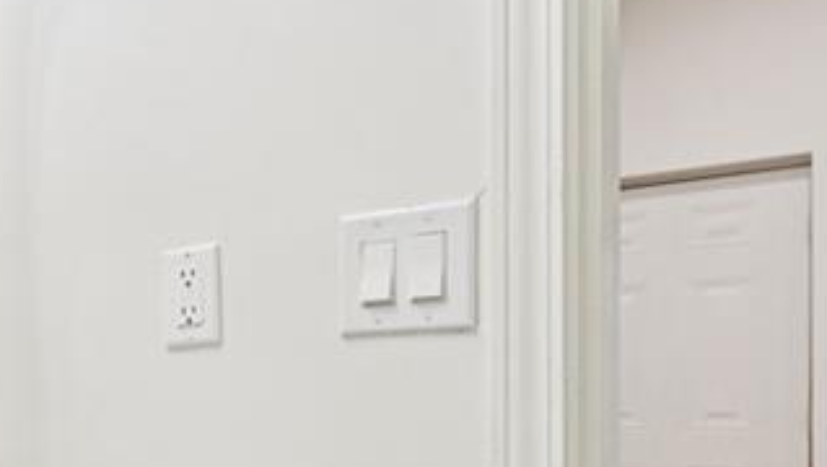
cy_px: 432
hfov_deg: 33.2
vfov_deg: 23.9
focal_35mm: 49
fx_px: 1068
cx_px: -205
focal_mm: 14.5
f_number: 8
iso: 110
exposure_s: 1/15
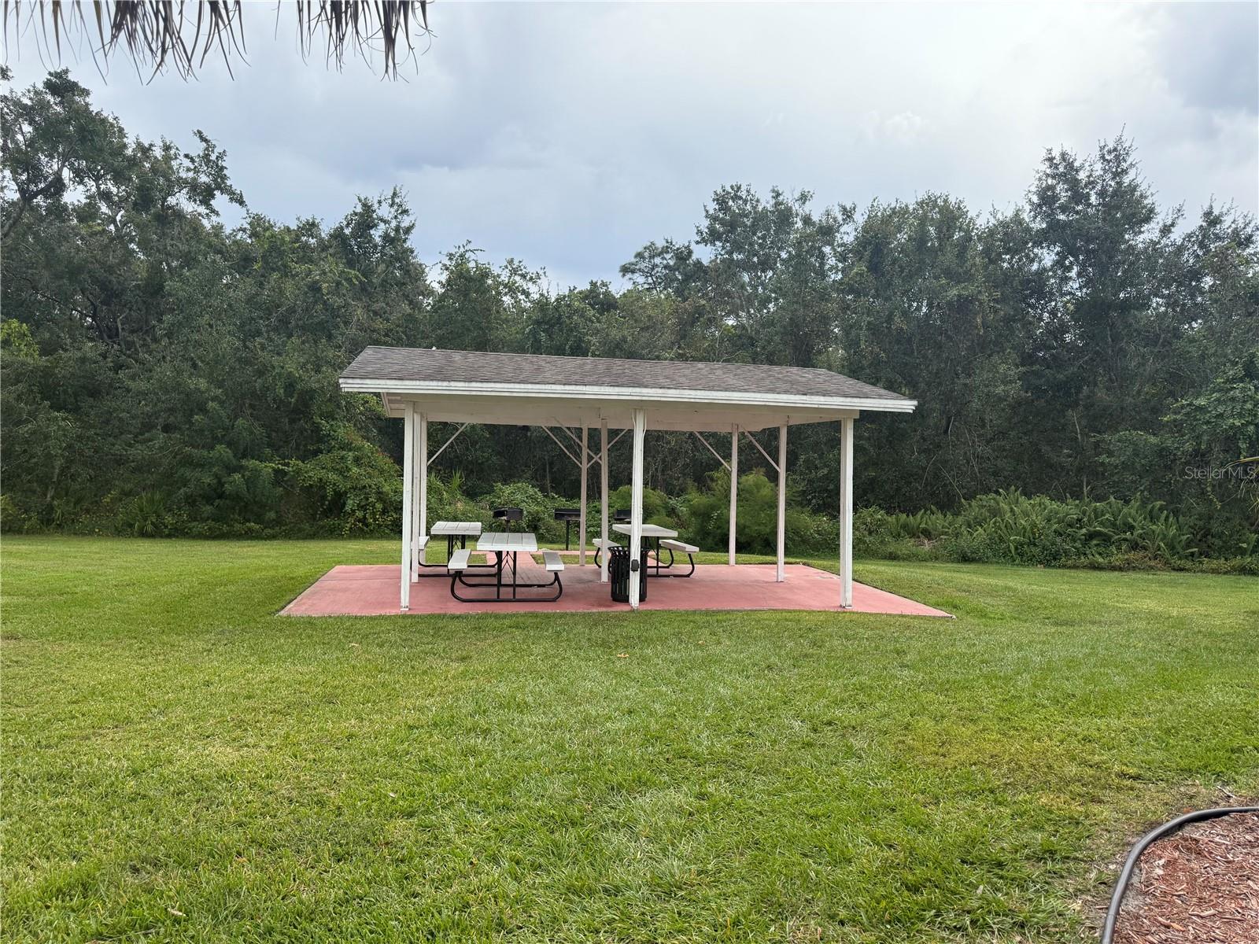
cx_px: 630
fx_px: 873
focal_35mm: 24
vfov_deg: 56.8
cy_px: 472
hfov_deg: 71.6
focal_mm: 6.76
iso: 100
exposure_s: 1/2611
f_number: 1.78
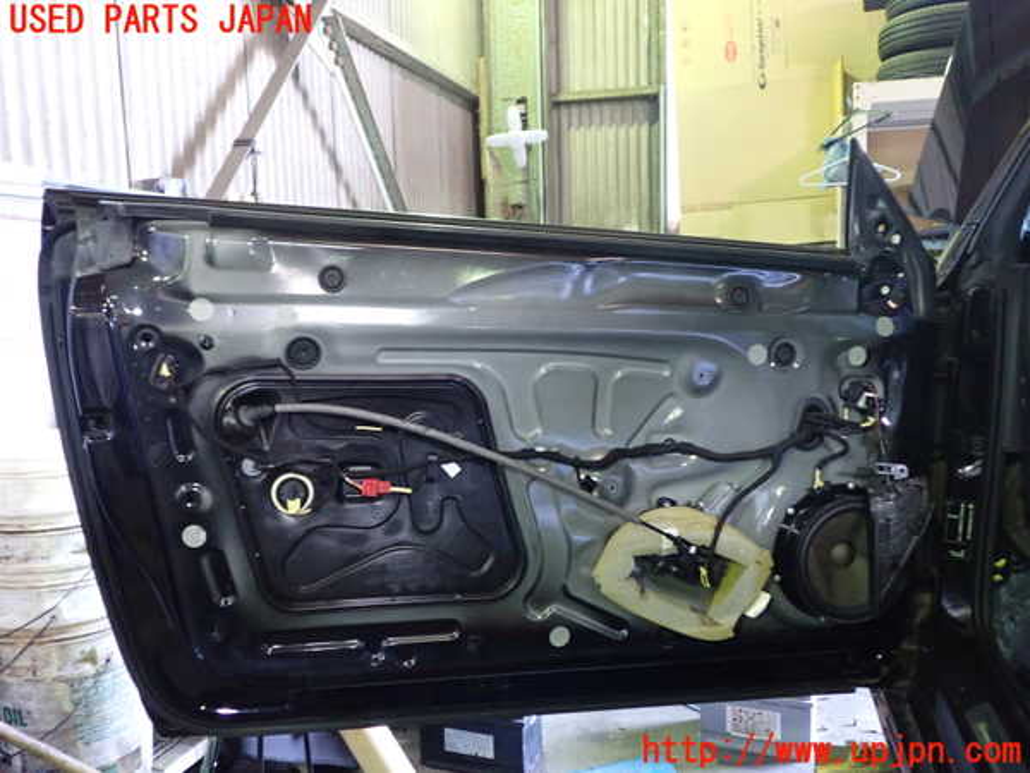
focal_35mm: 30
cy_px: 386
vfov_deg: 46.8
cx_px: 515
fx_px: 893
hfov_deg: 60.0
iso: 800
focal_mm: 5.4
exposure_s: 1/30
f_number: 2.3
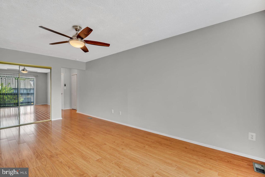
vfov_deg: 73.7
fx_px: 118
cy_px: 88
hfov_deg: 96.7
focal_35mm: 16
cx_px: 132
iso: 320
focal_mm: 16
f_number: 5.6
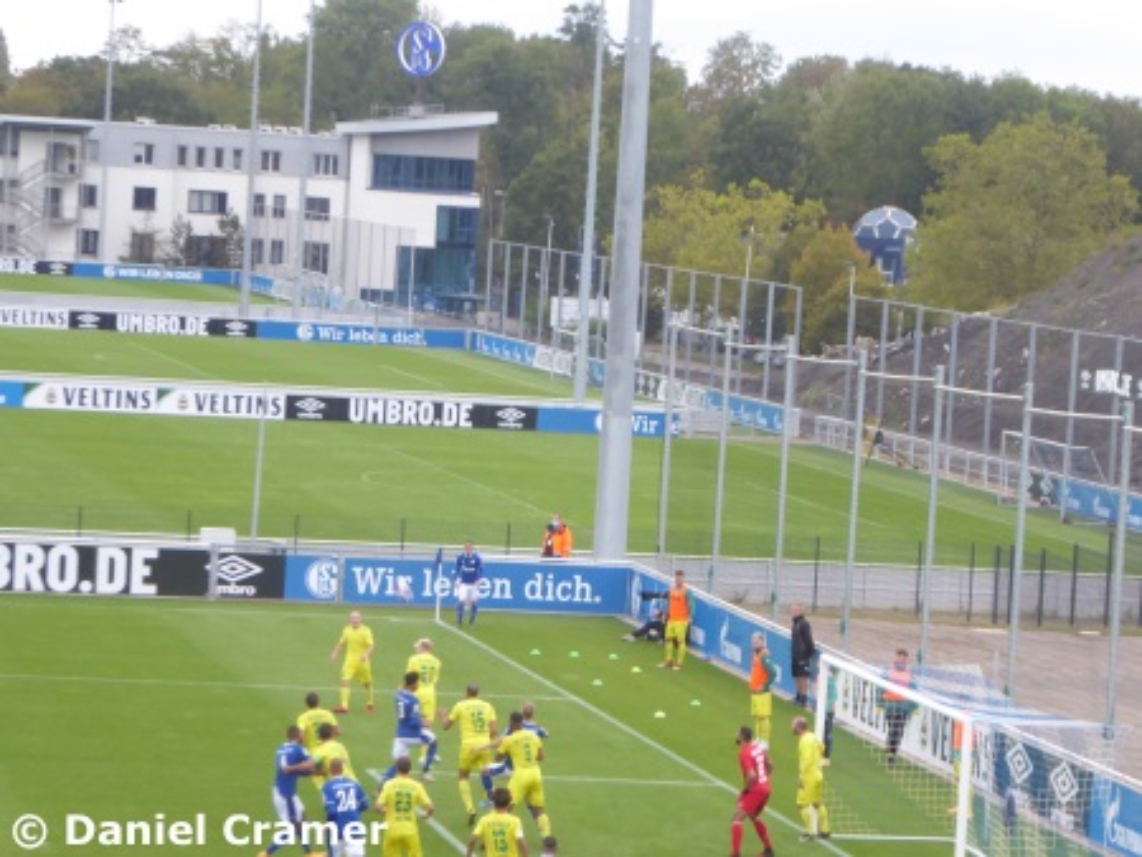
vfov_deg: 9.3
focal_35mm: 160
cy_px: 428
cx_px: 571
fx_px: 5281
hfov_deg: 12.3
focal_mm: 28.7
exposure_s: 1/80
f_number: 5.5
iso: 250
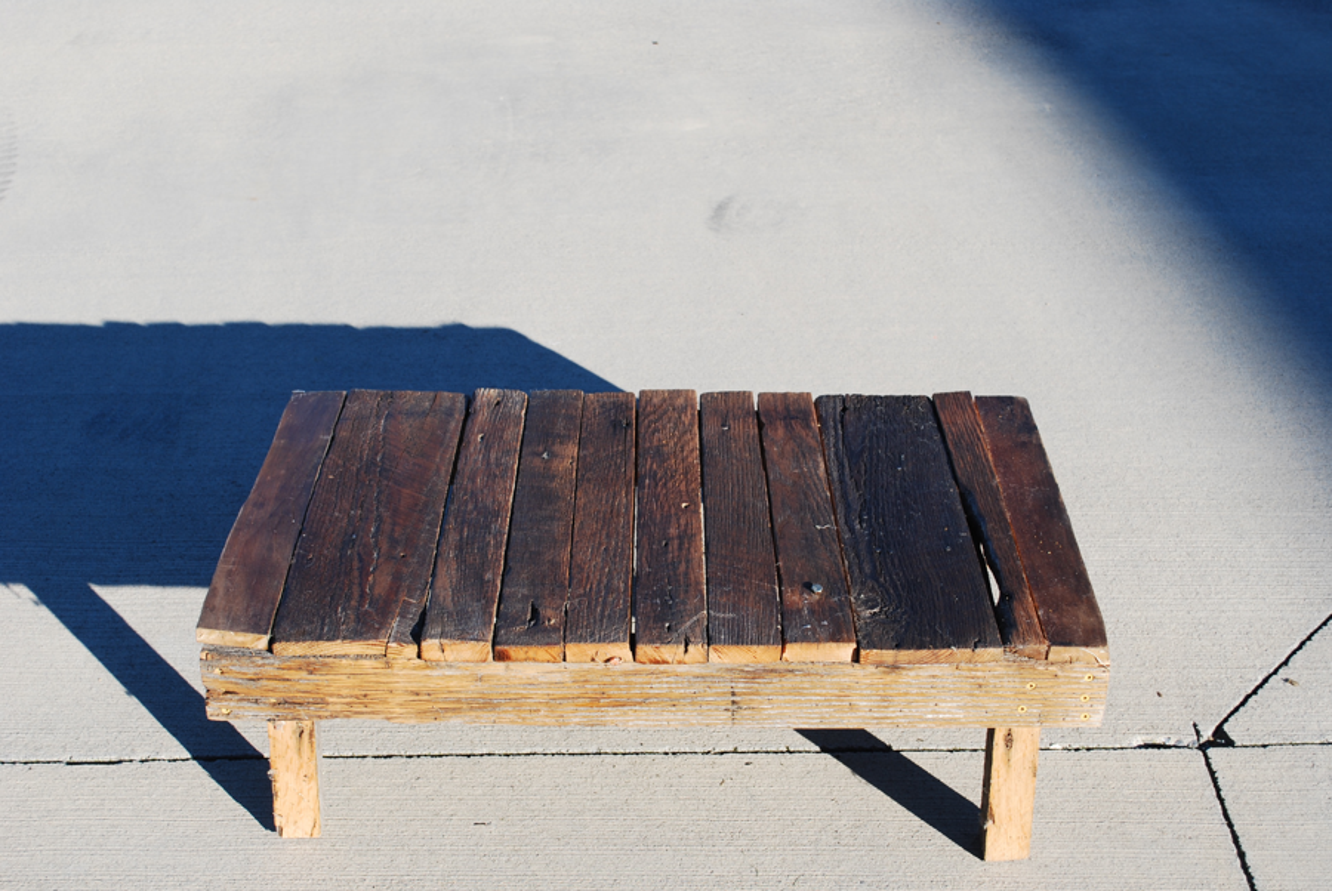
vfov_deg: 28.1
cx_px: 666
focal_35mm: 48
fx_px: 1778
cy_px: 446
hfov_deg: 41.1
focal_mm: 32
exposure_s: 1/160
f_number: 6.3
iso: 100
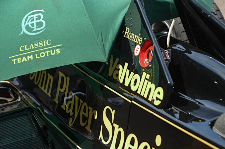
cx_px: 112
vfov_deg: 13.0
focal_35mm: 105
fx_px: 655
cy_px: 74
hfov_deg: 19.5
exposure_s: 1/1000
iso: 560
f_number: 5.3
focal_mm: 70
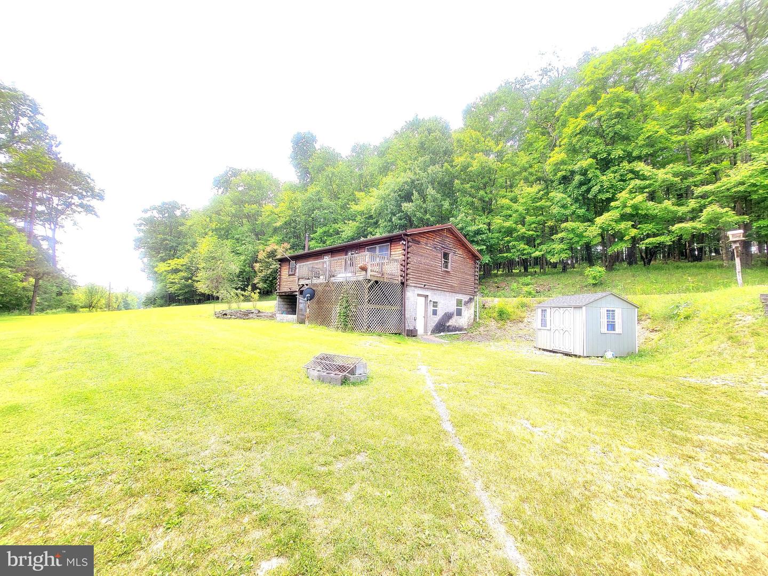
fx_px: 288
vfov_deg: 89.9
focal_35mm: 13
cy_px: 288
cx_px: 384
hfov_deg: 106.2
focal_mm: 1.74
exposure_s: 1/145
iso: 32
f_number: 2.2
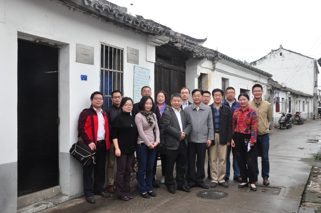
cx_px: 160
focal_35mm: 33
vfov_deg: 39.9
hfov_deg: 57.3
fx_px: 294
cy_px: 106
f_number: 8
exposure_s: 1/250
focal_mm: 22
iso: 1250
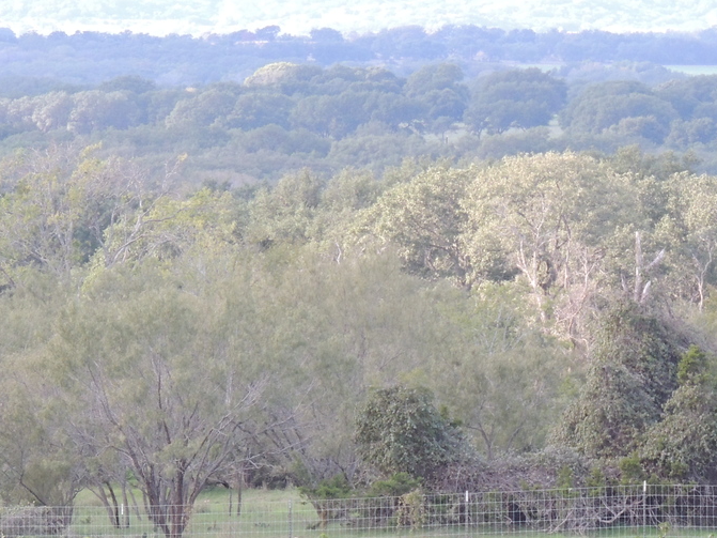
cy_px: 373
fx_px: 9878
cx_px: 628
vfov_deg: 3.1
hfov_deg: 4.2
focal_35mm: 477
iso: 360
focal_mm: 44.5
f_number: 4.7
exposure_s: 1/200
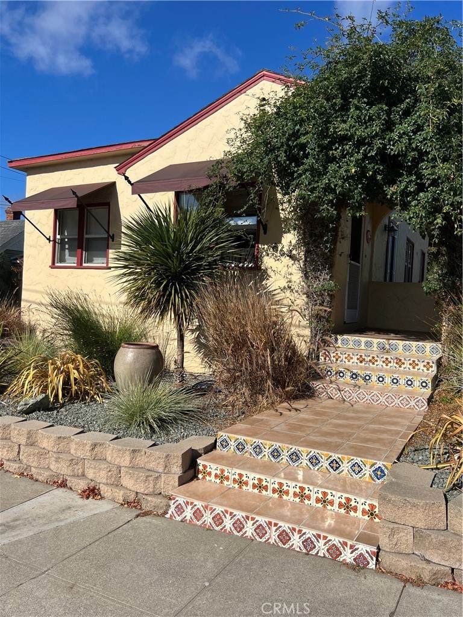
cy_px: 308
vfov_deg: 67.3
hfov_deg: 53.1
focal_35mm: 26
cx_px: 232
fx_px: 464
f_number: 1.5
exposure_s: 1/5587
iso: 50
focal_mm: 5.7
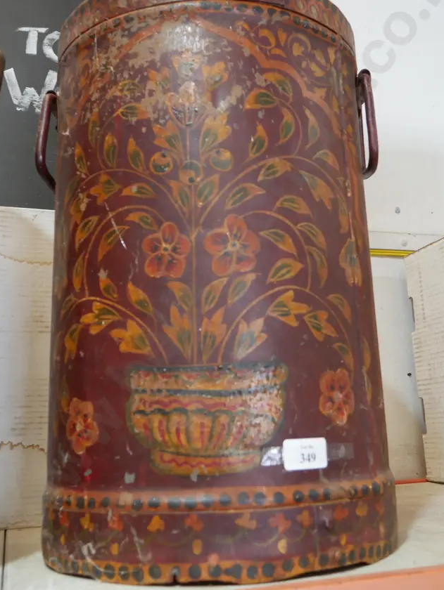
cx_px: 243
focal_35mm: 39
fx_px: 666
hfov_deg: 36.8
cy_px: 236
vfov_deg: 47.6
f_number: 4
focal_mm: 16
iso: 800
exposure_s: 1/60
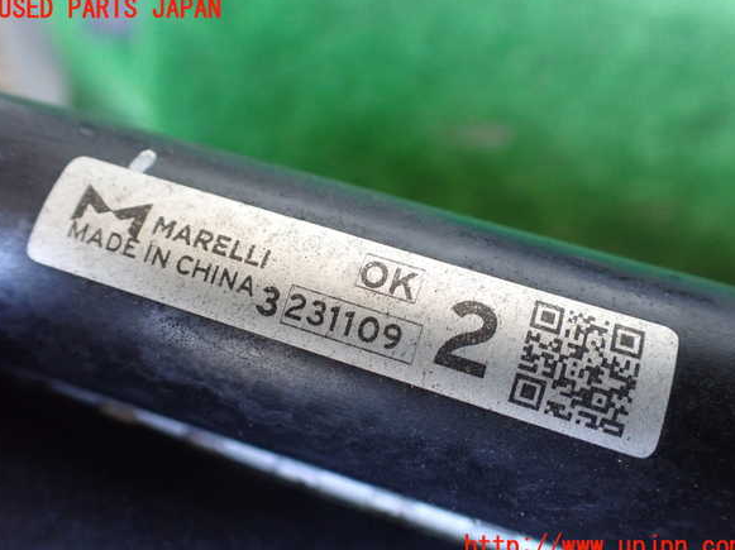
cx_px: 371
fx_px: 658
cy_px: 278
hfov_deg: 58.4
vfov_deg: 45.4
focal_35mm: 31
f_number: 2.3
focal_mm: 5.4
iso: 800
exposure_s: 1/80
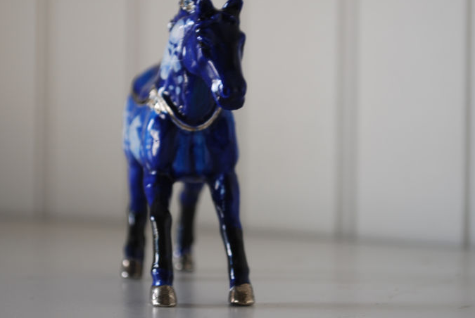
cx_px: 215
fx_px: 1374
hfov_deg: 19.6
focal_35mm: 104
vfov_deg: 13.2
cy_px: 125
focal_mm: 52
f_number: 5.6
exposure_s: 1/13
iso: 100
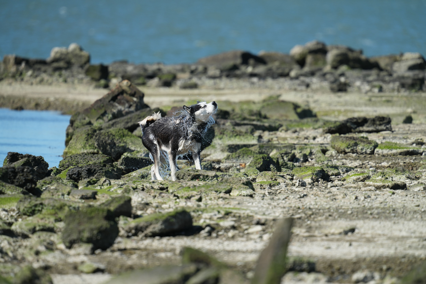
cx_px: 213
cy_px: 142
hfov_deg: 3.4
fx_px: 7099
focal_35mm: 600
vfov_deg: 2.3
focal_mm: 600
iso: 320
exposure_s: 1/1000
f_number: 5.6
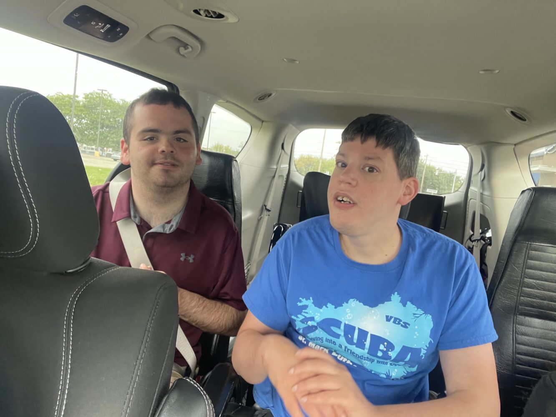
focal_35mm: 23
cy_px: 208
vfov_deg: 58.9
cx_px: 278
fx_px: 369
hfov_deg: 73.9
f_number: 2.2
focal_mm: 2.71
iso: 200
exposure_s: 1/60
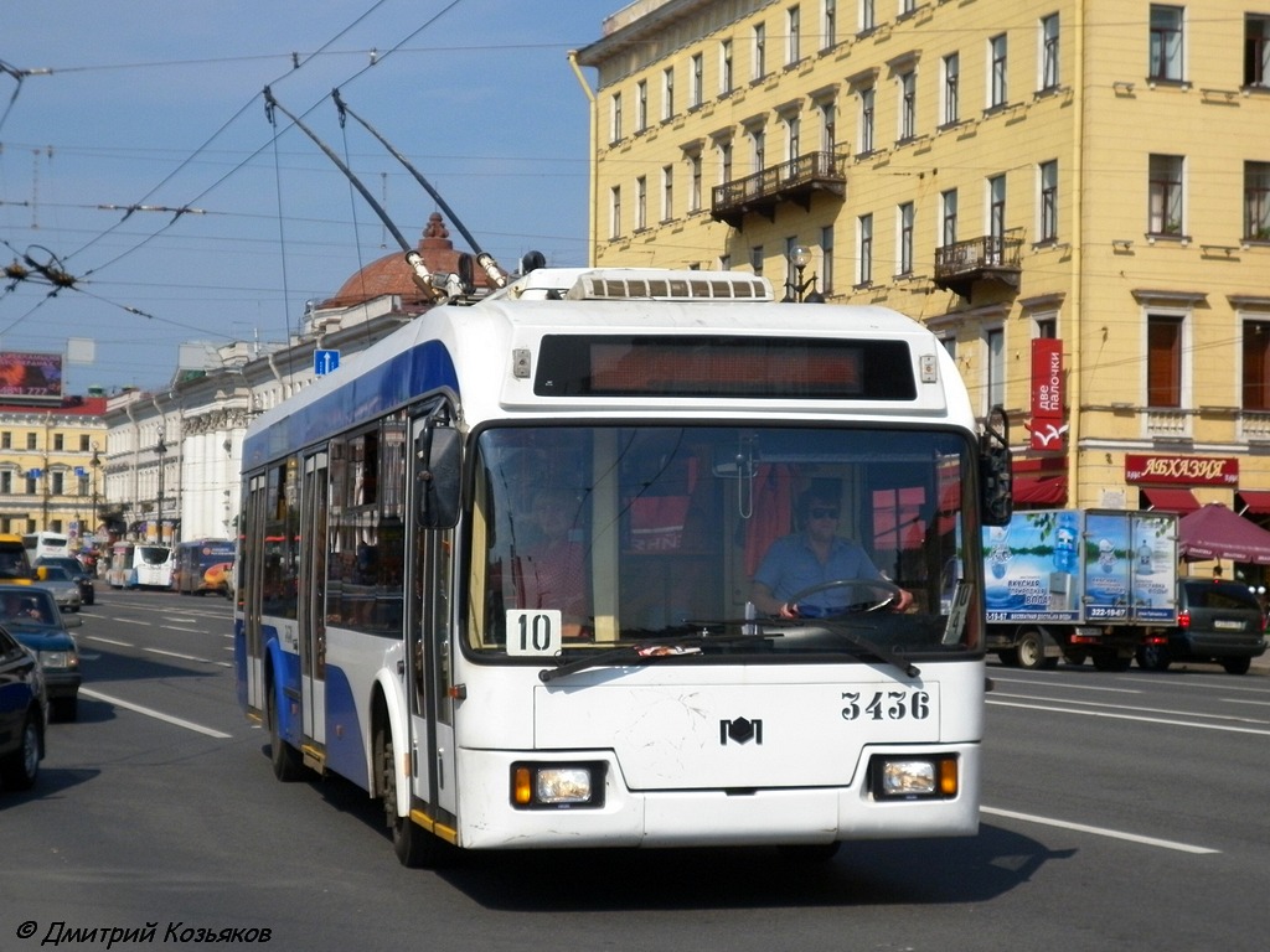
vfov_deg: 23.7
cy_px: 476
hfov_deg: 31.2
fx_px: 2275
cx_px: 635
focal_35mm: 62
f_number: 11.1
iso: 80
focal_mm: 11.1
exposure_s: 1/200
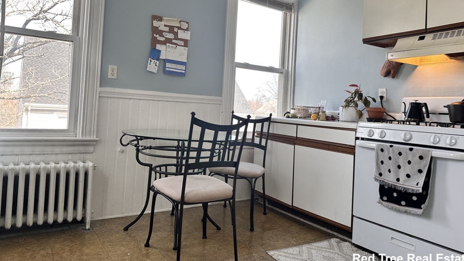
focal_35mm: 27
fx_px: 332
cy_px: 103
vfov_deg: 42.7
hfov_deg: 69.9
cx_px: 233
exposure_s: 1/166
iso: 64
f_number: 1.78
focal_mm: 6.86
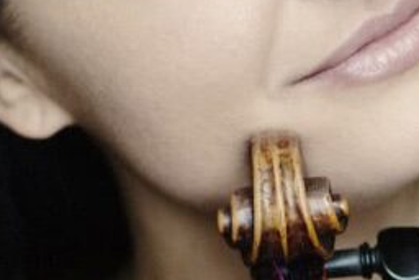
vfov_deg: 2.8
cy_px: 328
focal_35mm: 498
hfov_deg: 4.1
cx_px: 489
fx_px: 5799
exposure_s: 1/80
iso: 1600
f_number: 2
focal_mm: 85
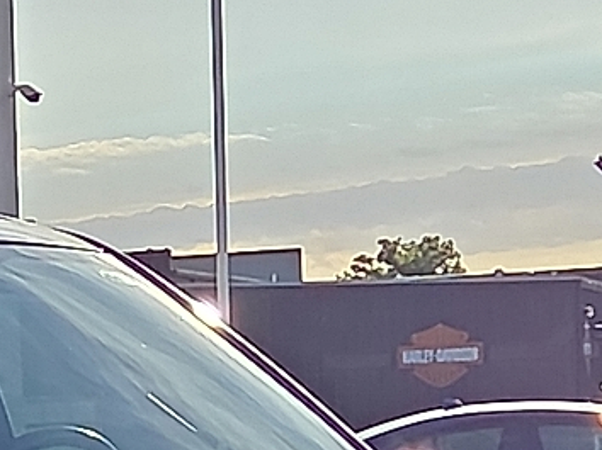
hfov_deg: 9.0
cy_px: 859
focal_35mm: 217
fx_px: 3771
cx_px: -204
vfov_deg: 6.7
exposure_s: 1/5000
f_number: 1.8
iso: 25
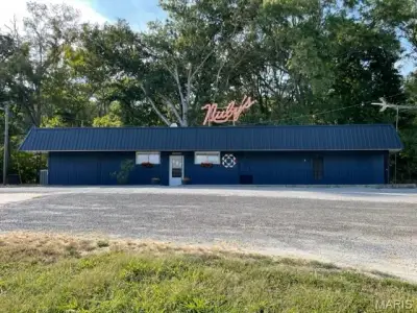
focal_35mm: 26
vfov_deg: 53.1
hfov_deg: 67.3
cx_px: 208
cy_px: 156
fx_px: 313
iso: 32
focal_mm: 4.2
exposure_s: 1/831
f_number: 1.6
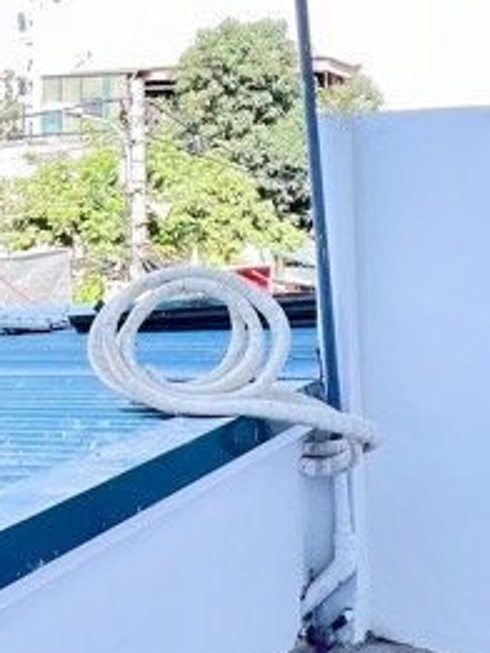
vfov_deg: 36.7
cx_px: -28
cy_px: 170
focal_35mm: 51
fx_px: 962
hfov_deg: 26.6
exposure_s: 1/106
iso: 32
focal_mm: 1.57
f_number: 1.8
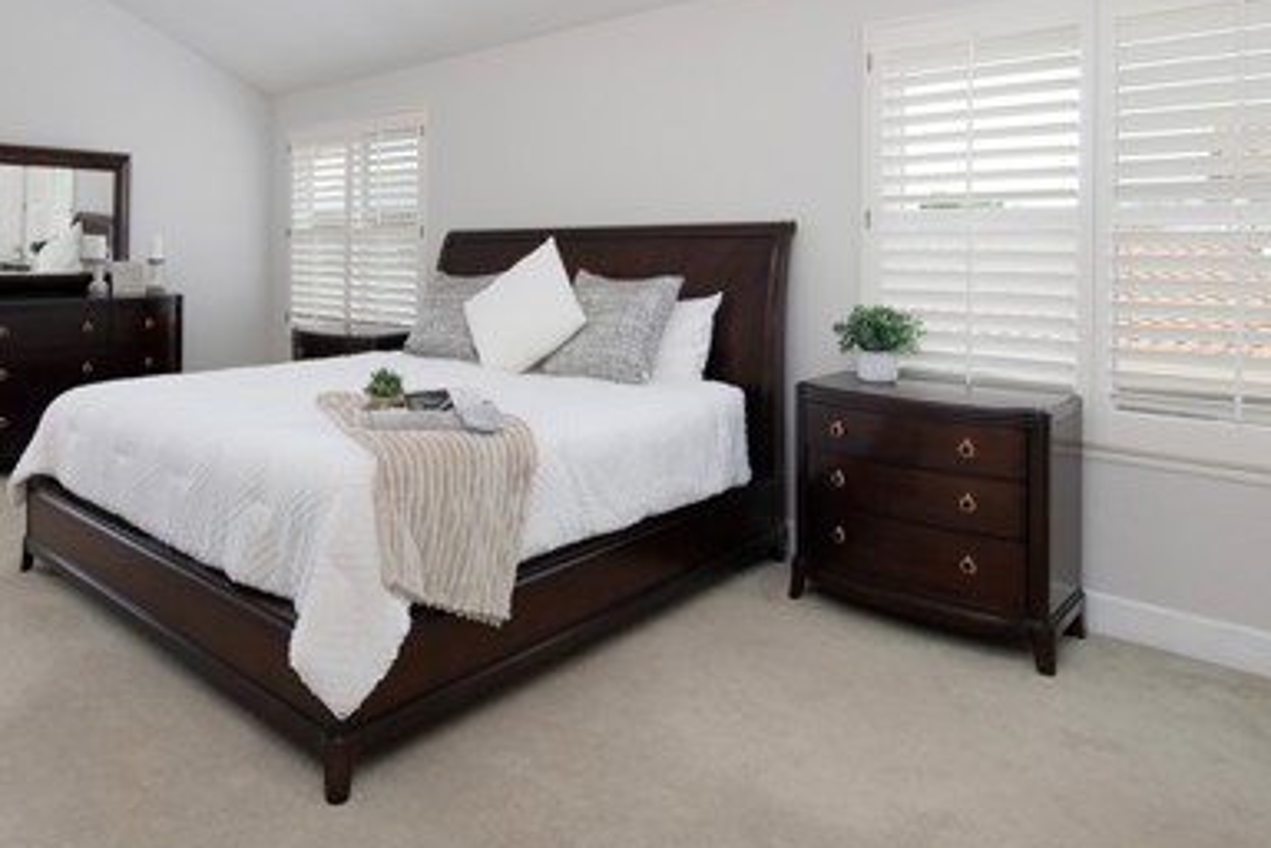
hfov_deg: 69.9
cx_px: 450
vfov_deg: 50.2
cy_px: 270
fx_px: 883
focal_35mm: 25
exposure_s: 1/250
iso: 320
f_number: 7.1
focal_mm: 15
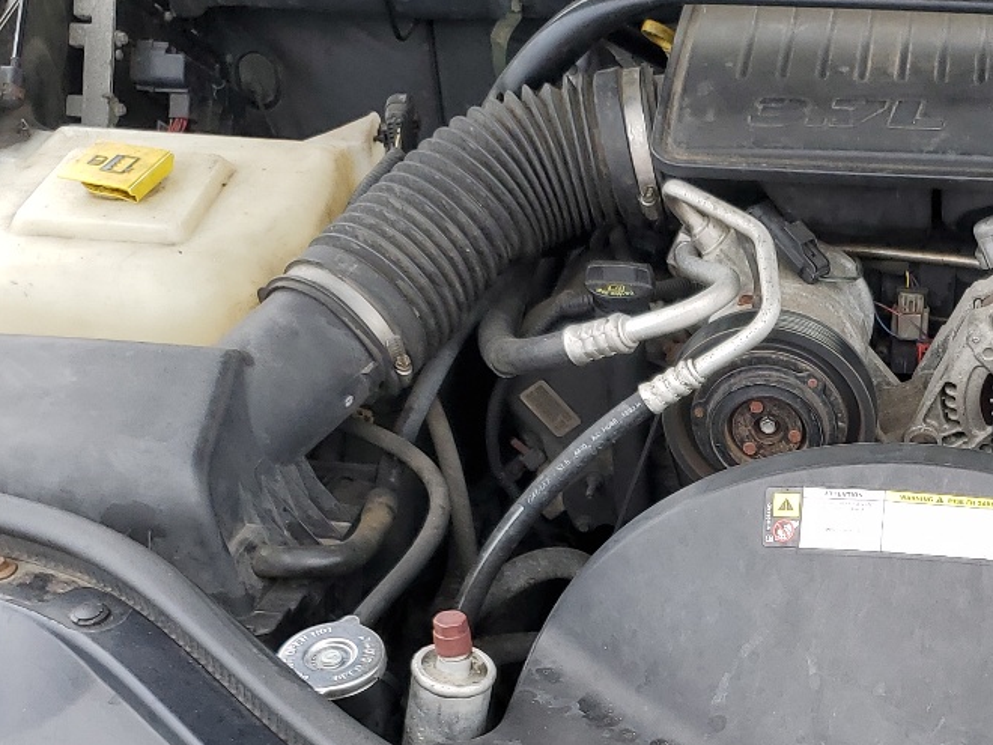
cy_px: 653
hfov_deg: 29.1
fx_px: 1807
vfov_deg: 22.8
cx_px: 948
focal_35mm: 63
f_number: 1.5
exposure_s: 1/400
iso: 50
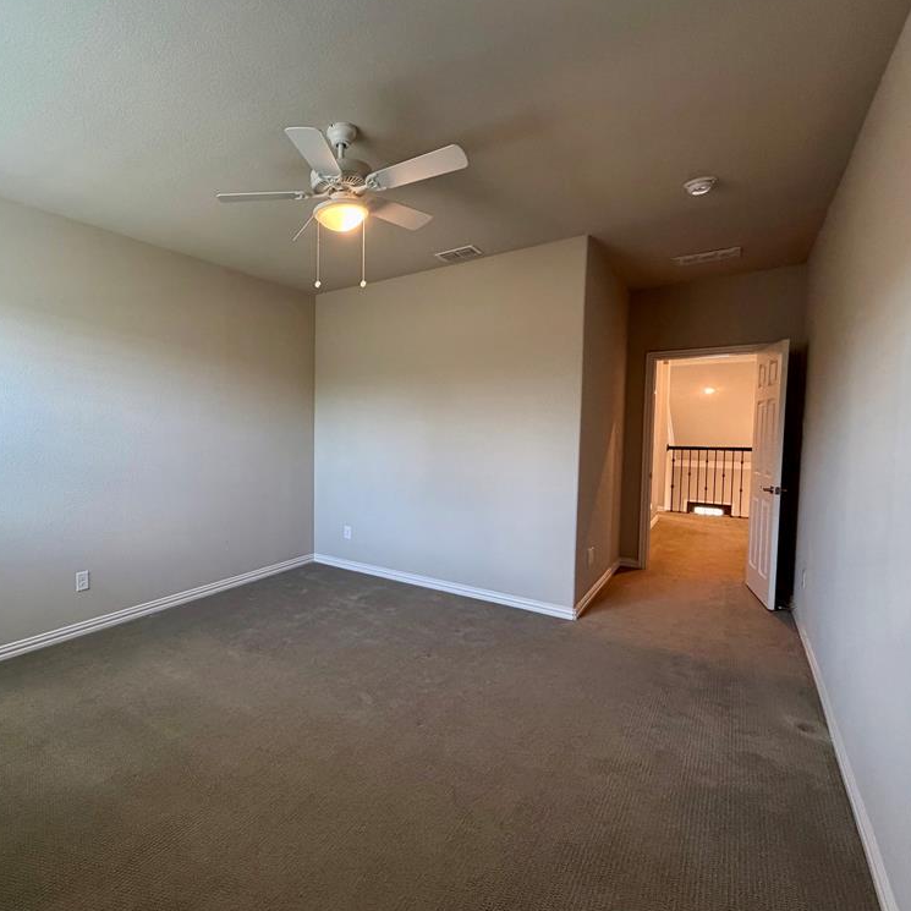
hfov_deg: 81.0
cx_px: 298
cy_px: 452
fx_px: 506
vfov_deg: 84.0
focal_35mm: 17
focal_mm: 2.22
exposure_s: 1/60
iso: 250
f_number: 2.2
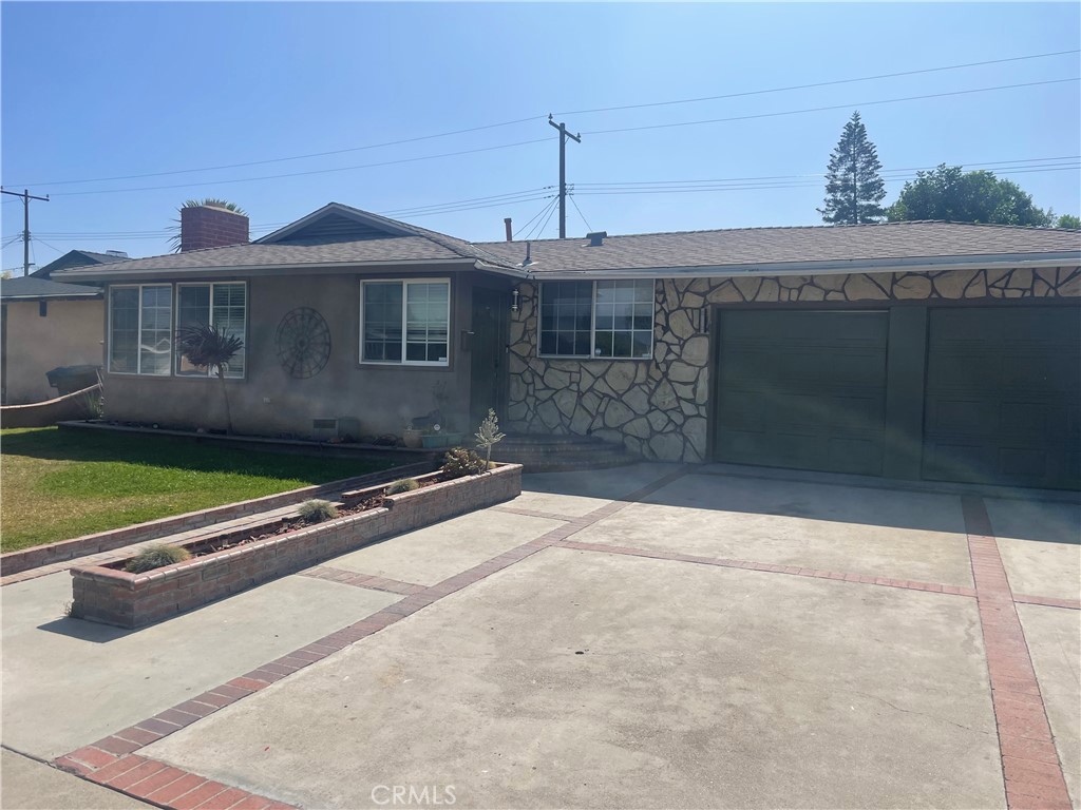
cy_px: 405
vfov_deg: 53.1
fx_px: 812
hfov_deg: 67.3
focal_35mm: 26
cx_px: 540
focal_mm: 4.2
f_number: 1.6
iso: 32
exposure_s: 1/7299
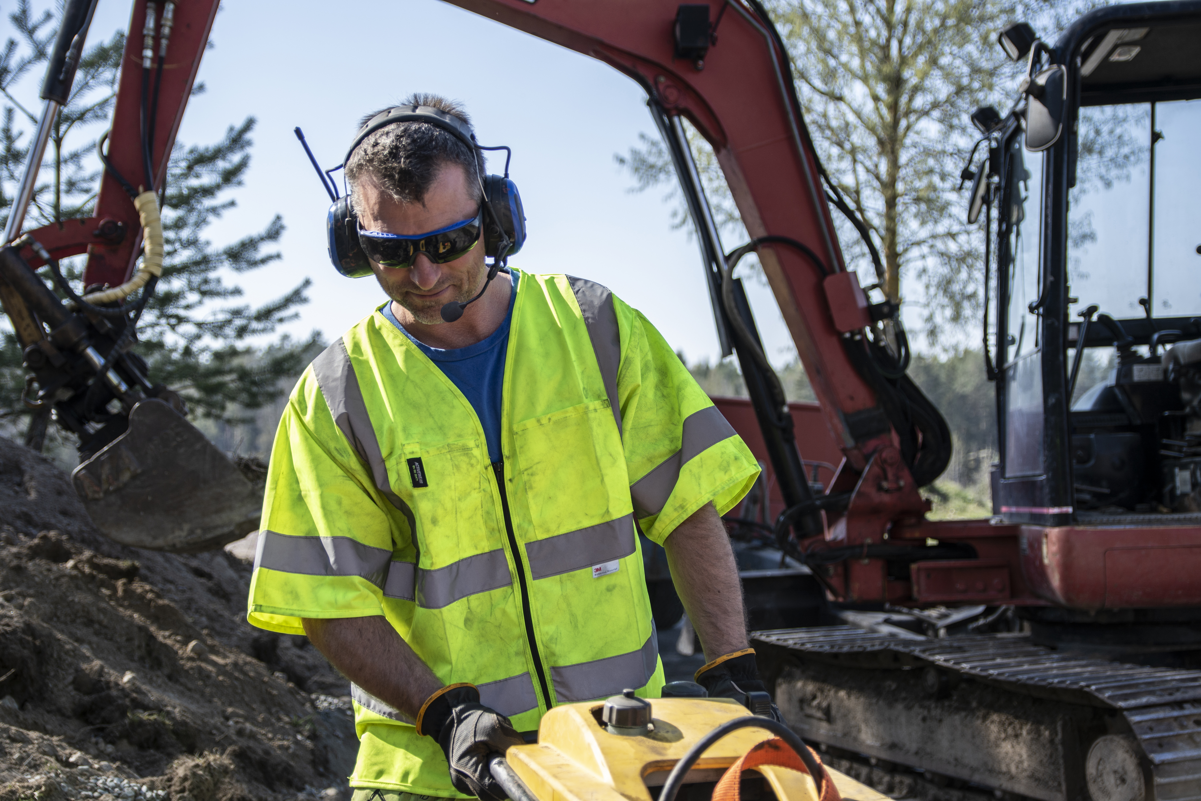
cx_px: 600
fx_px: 1601
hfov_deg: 41.1
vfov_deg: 28.1
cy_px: 400
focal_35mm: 48
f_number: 2.8
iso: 100
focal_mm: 32
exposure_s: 1/800
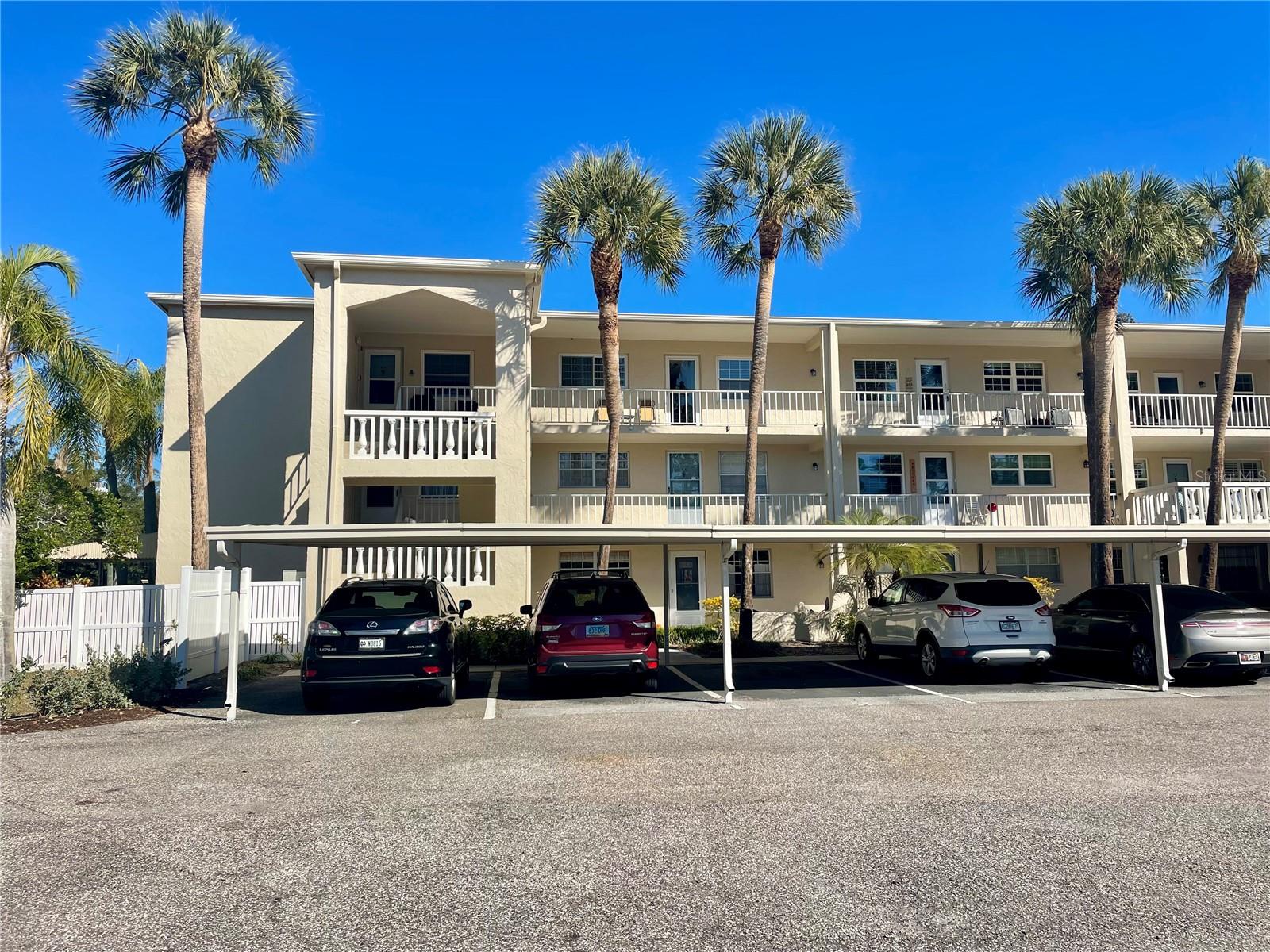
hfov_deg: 67.3
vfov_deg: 53.1
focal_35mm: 26
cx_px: 635
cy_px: 476
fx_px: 954
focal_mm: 4.2
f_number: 1.6
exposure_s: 1/3509
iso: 32
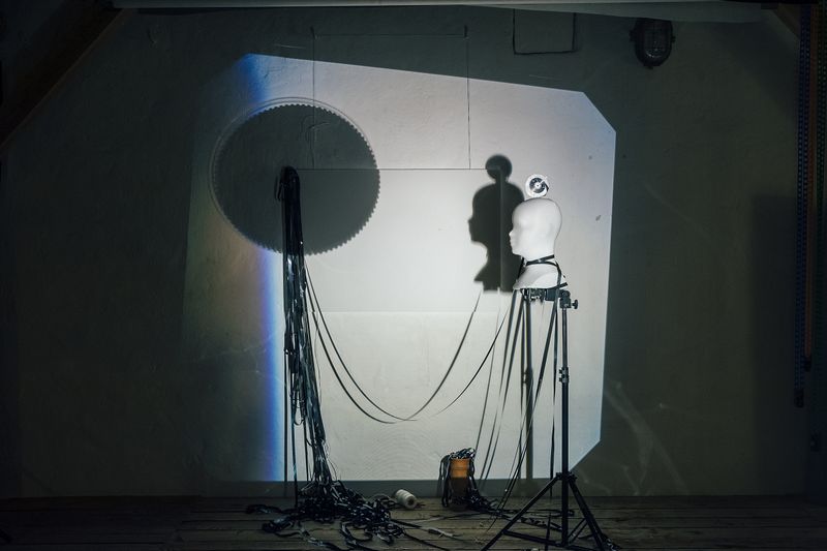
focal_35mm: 35
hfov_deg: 54.4
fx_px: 804
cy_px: 276
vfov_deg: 37.8
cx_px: 414
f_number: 8
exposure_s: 1/30
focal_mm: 35
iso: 800
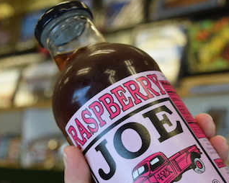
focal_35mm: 71
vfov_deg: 21.4
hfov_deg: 26.8
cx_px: 130
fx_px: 481
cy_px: 132
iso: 800
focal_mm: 25
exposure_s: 1/200
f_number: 5
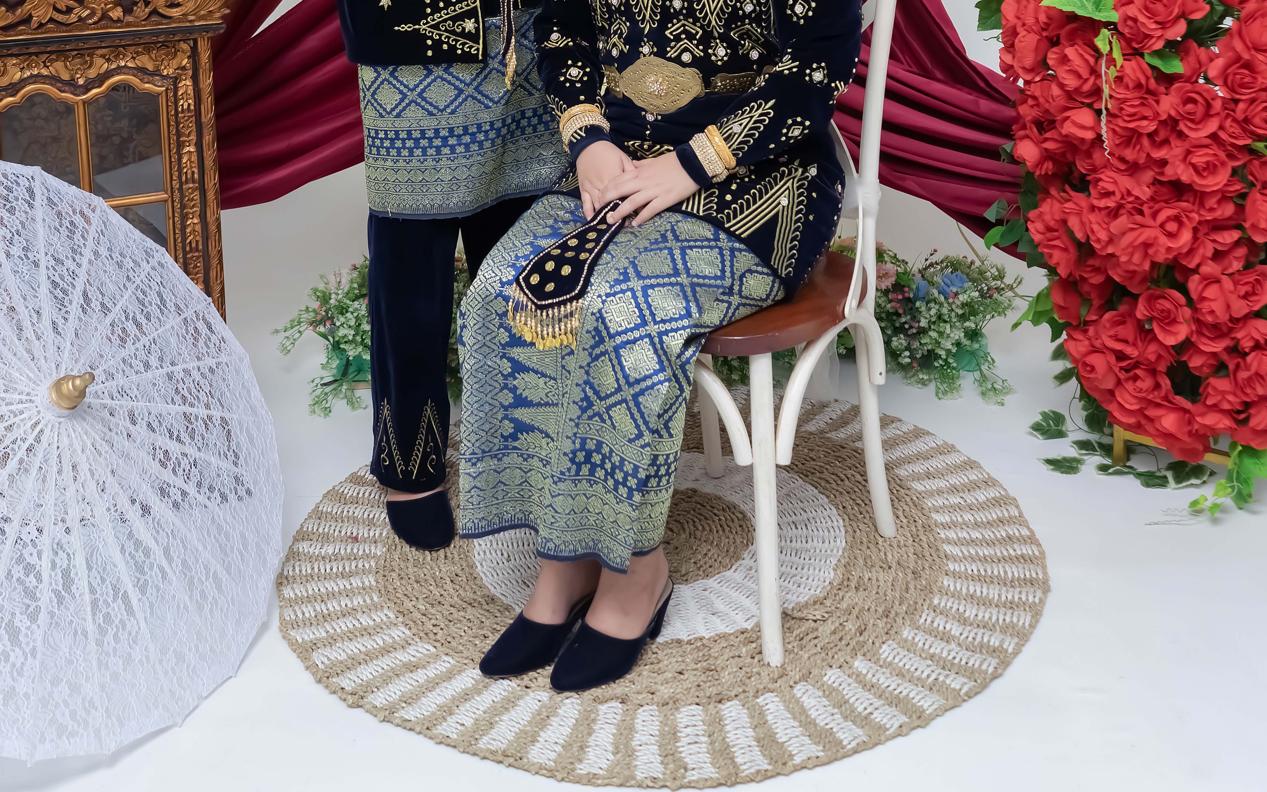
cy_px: -16
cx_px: 633
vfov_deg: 27.9
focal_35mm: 43
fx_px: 1485
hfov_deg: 46.2
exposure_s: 1/100
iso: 100
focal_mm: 28
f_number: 4
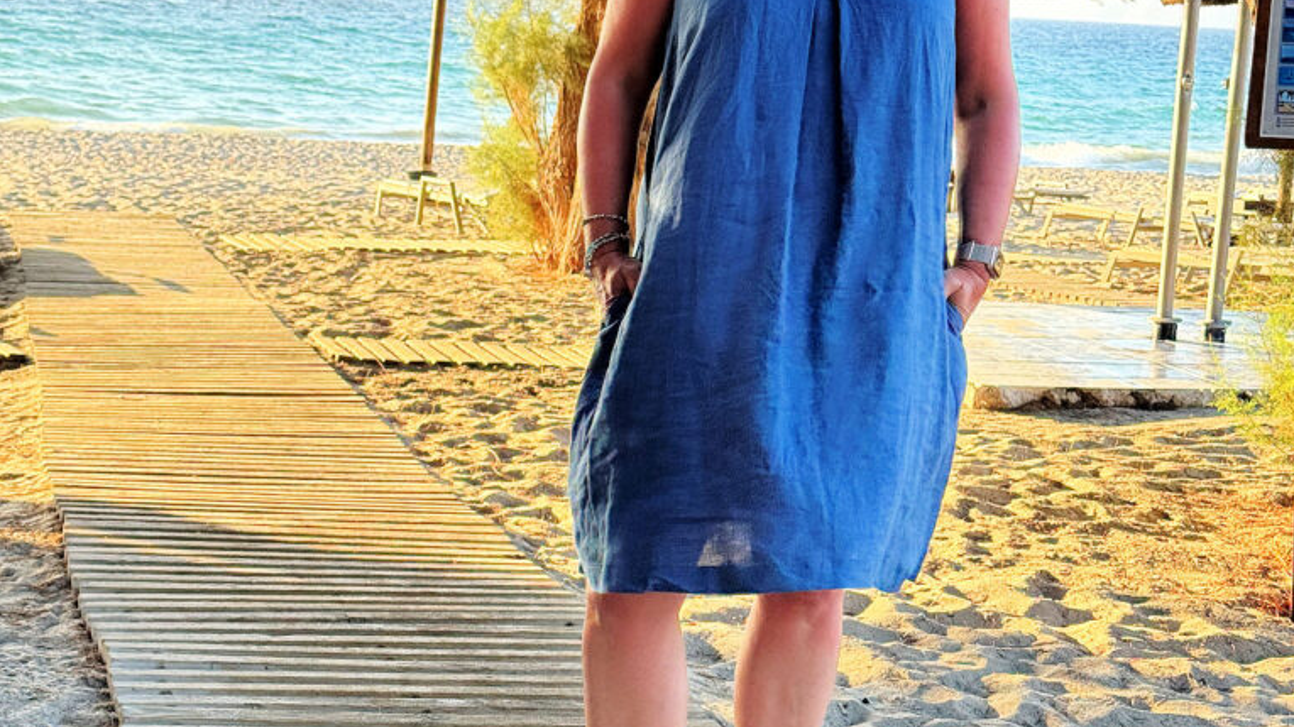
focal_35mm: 70
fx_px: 2401
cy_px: 333
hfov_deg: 30.2
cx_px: 646
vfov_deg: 17.2
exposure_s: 1/639
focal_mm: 6.76
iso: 64
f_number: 1.78
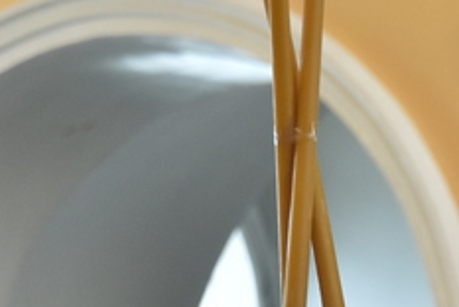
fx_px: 3447
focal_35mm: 270
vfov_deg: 5.1
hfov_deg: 7.4
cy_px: 499
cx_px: 798
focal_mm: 42
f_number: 3.5
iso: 720
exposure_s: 1/60
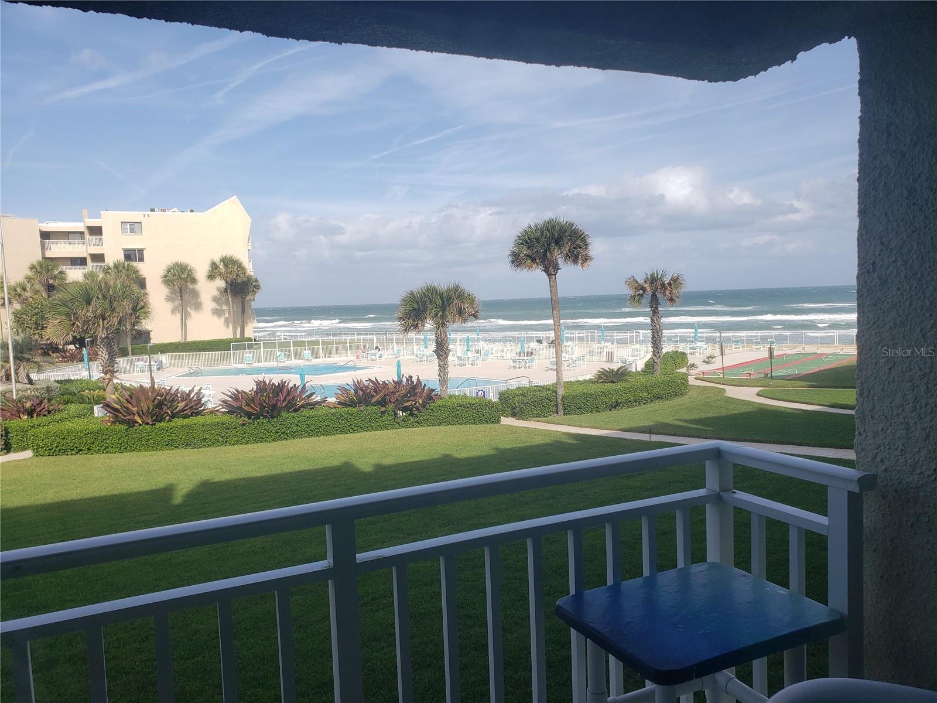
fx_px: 704
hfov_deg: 67.3
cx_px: 468
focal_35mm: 26
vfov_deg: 53.1
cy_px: 352
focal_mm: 4.3
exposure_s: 1/629
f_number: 2.4
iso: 50
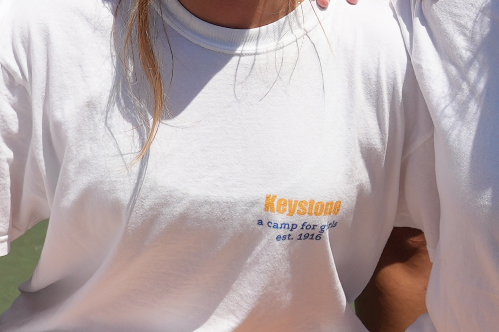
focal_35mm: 212
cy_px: -4
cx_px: 696
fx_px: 2938
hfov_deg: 9.5
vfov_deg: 6.5
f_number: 5
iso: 100
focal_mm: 31
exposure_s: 1/1000
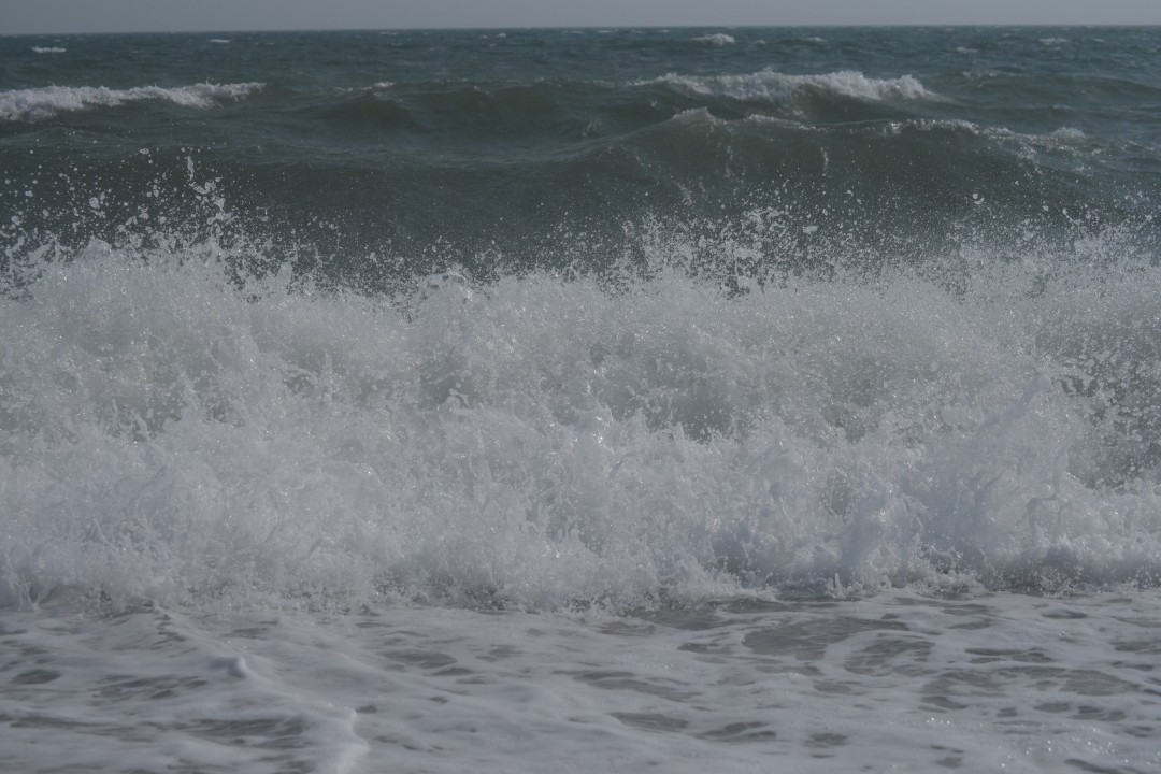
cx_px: 580
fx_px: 2660
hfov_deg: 24.6
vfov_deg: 16.6
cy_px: 387
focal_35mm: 82
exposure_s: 1/4000
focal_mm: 55
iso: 200
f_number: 7.1
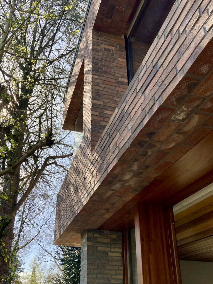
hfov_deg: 49.7
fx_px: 230
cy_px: 142
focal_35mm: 28
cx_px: 106
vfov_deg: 63.4
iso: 20
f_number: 1.8
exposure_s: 1/600
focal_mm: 3.99
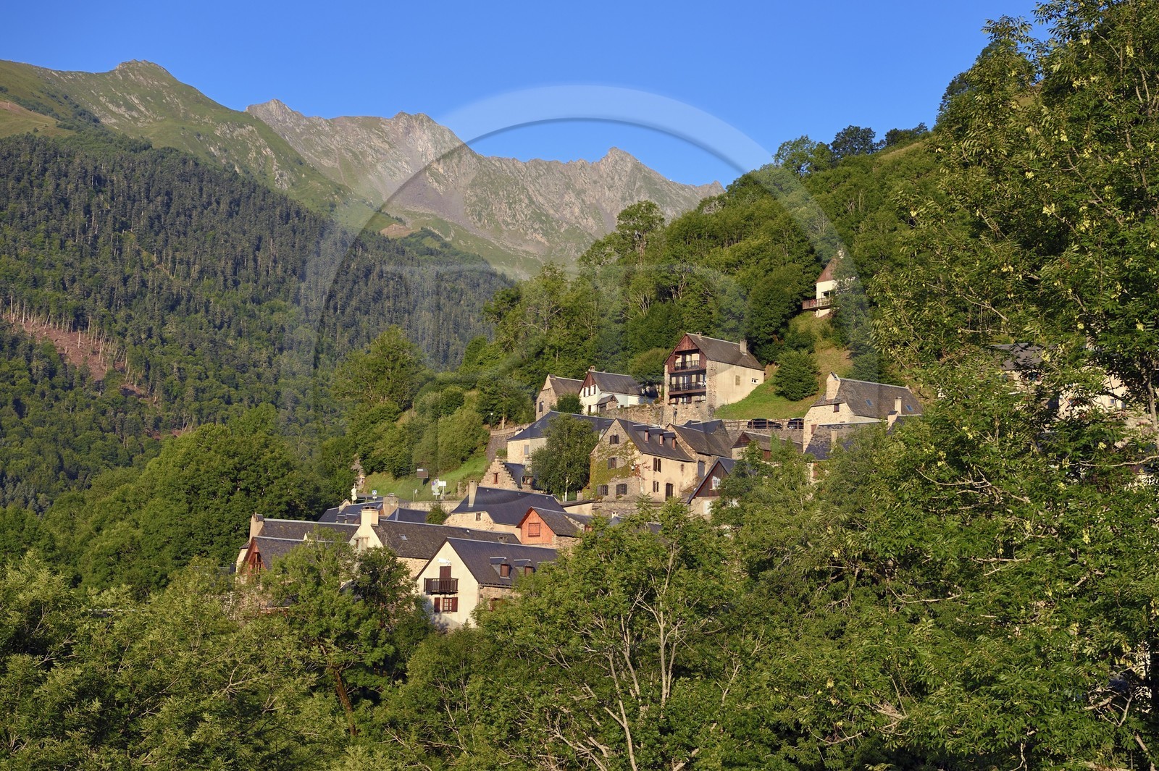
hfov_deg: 31.0
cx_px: 580
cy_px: 386
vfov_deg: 20.9
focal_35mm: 65
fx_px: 2091
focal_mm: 65
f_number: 9
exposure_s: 1/320
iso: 200
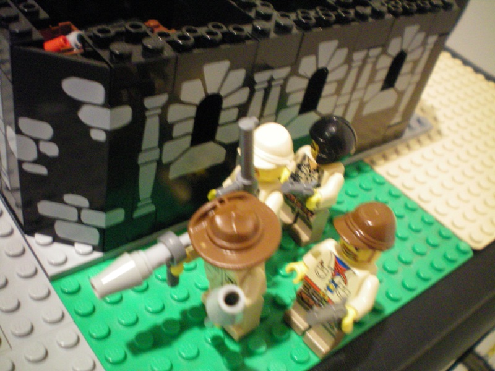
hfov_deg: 49.0
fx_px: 543
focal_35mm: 38
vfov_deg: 37.7
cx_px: 248
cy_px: 186
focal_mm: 6.3
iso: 400
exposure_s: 1/6
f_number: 3.1
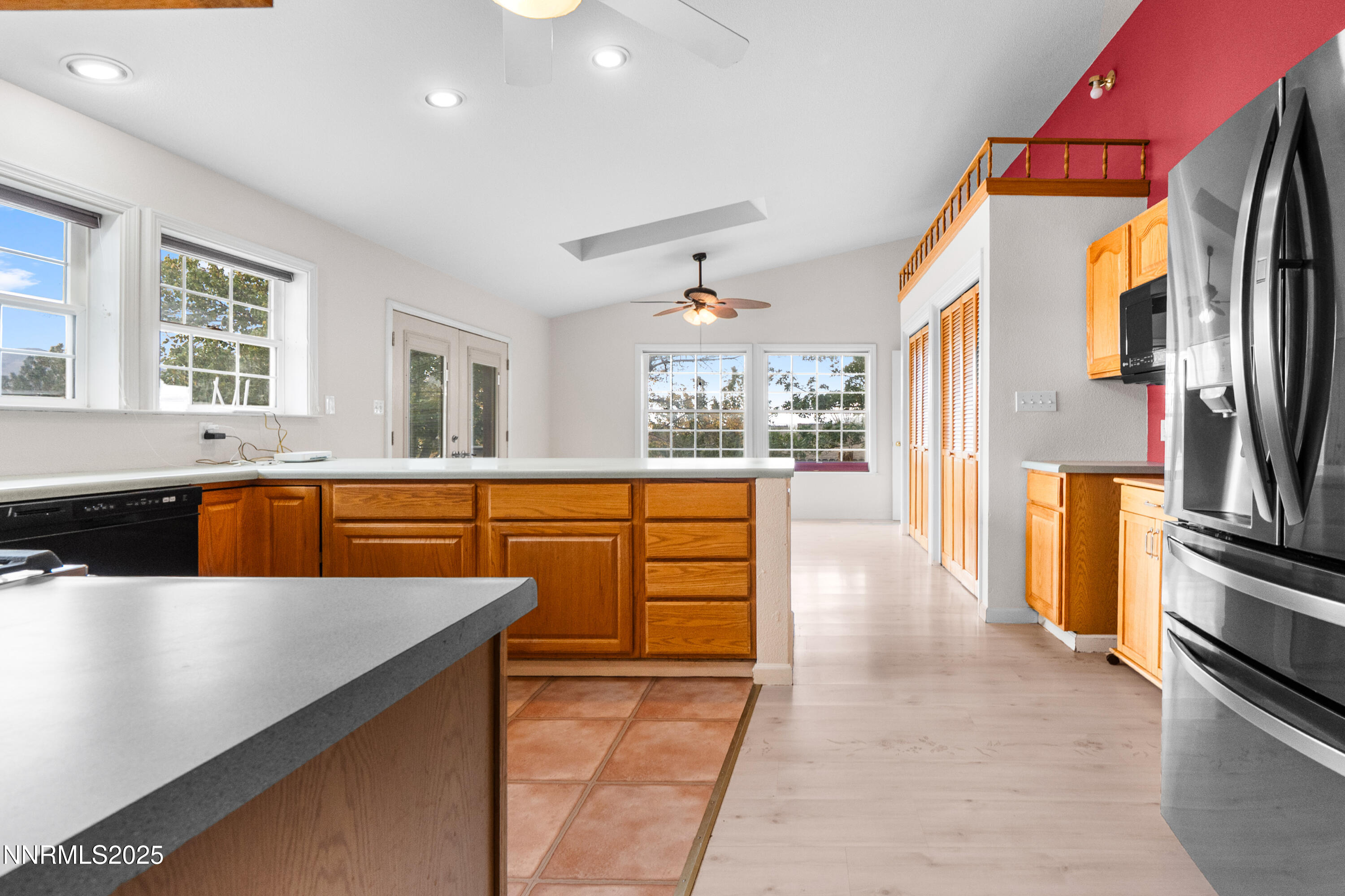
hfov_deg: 100.4
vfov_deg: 77.3
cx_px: 672
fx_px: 560
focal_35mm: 15
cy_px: 448
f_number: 6.3
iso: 400
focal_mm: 10
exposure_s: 1/13
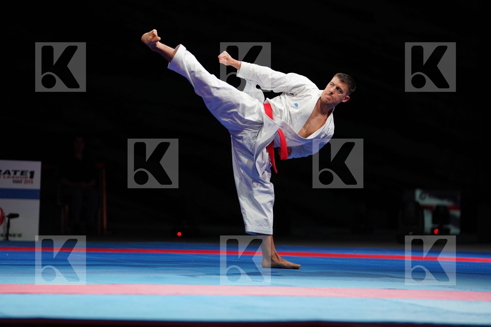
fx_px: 1991
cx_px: 246
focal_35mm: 146
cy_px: 164
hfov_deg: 14.1
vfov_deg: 9.4
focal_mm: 146
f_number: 2.8
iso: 1250
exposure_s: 1/500
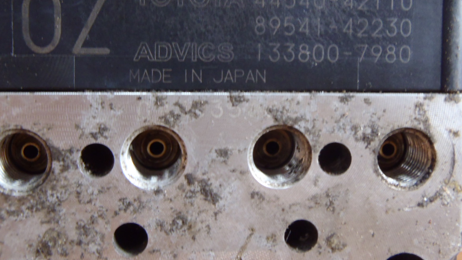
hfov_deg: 46.4
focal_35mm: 44
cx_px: 227
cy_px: 78
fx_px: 539
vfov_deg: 26.9
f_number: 4.7
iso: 250
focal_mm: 6.64
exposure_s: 1/4
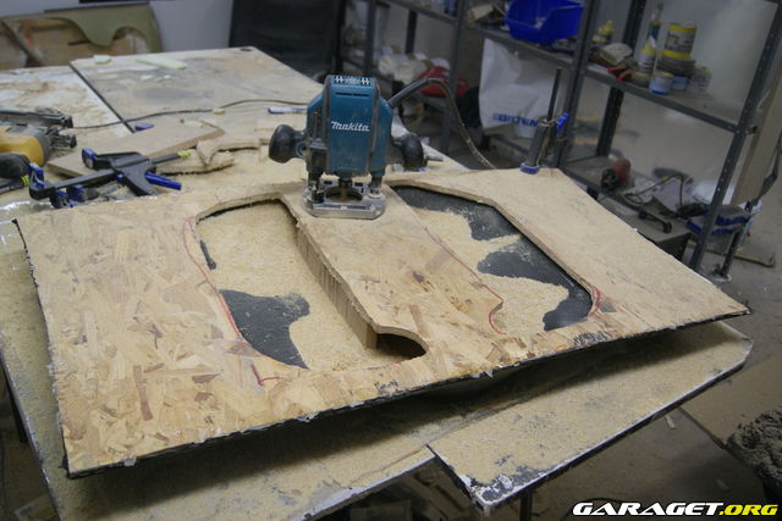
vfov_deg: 43.6
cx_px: 391
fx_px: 652
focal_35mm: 30
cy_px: 260
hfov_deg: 61.9
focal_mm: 20
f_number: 4
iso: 400
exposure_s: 1/25
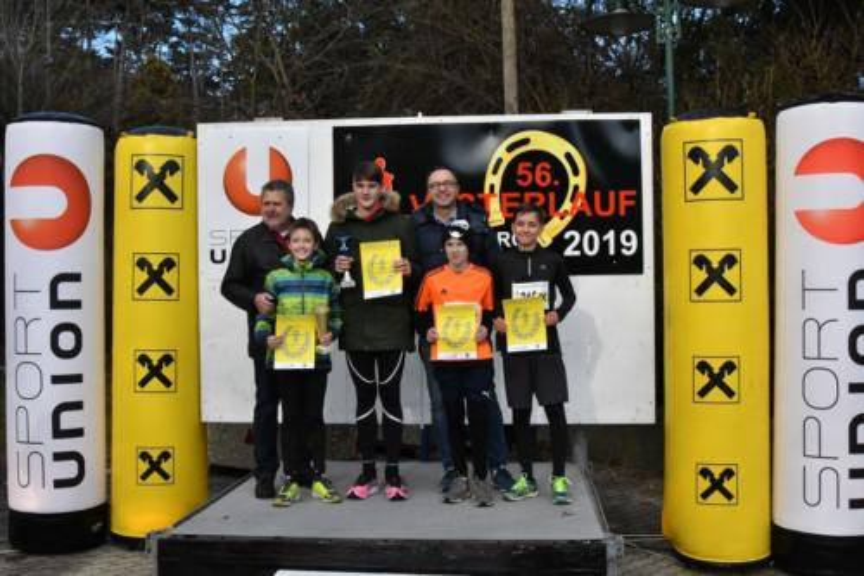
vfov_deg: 36.8
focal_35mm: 36
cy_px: 288
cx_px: 432
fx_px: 864
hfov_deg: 53.1
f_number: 14
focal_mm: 24
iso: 2000
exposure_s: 1/1250
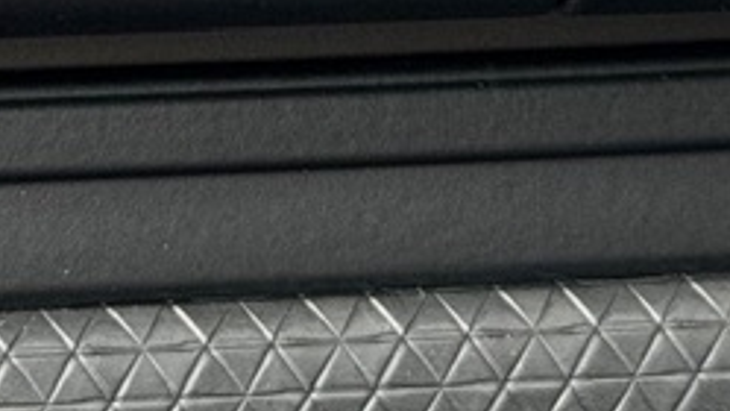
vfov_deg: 4.5
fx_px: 5206
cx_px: 320
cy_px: -341
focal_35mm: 269
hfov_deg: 8.0
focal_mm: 6.76
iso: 125
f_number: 1.78
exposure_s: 1/171
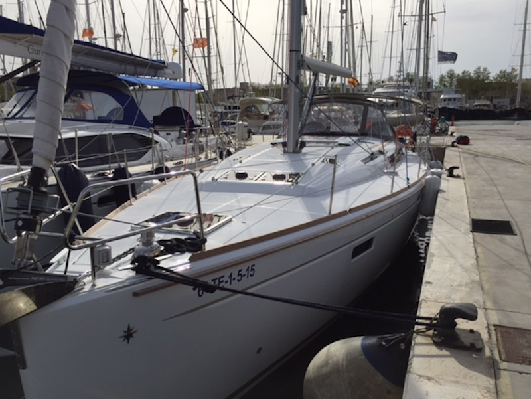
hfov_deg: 61.6
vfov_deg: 48.3
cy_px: 200
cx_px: 266
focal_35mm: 29
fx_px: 445
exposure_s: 1/5650
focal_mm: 4.15
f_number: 2.2
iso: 32
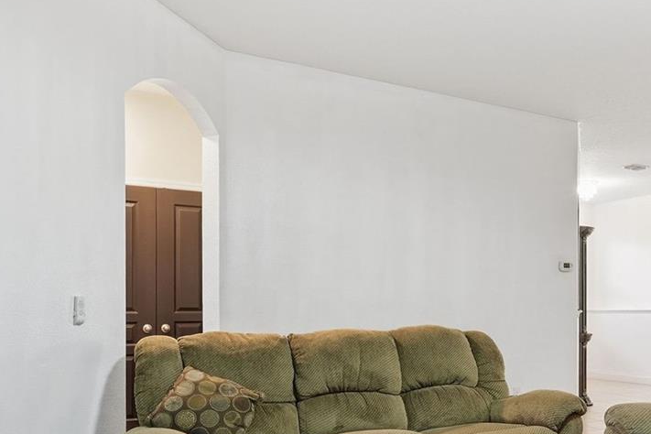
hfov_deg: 52.2
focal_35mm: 36
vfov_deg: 35.7
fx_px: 651
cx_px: 432
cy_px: 343
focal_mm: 16
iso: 500
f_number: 8
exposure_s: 1/30
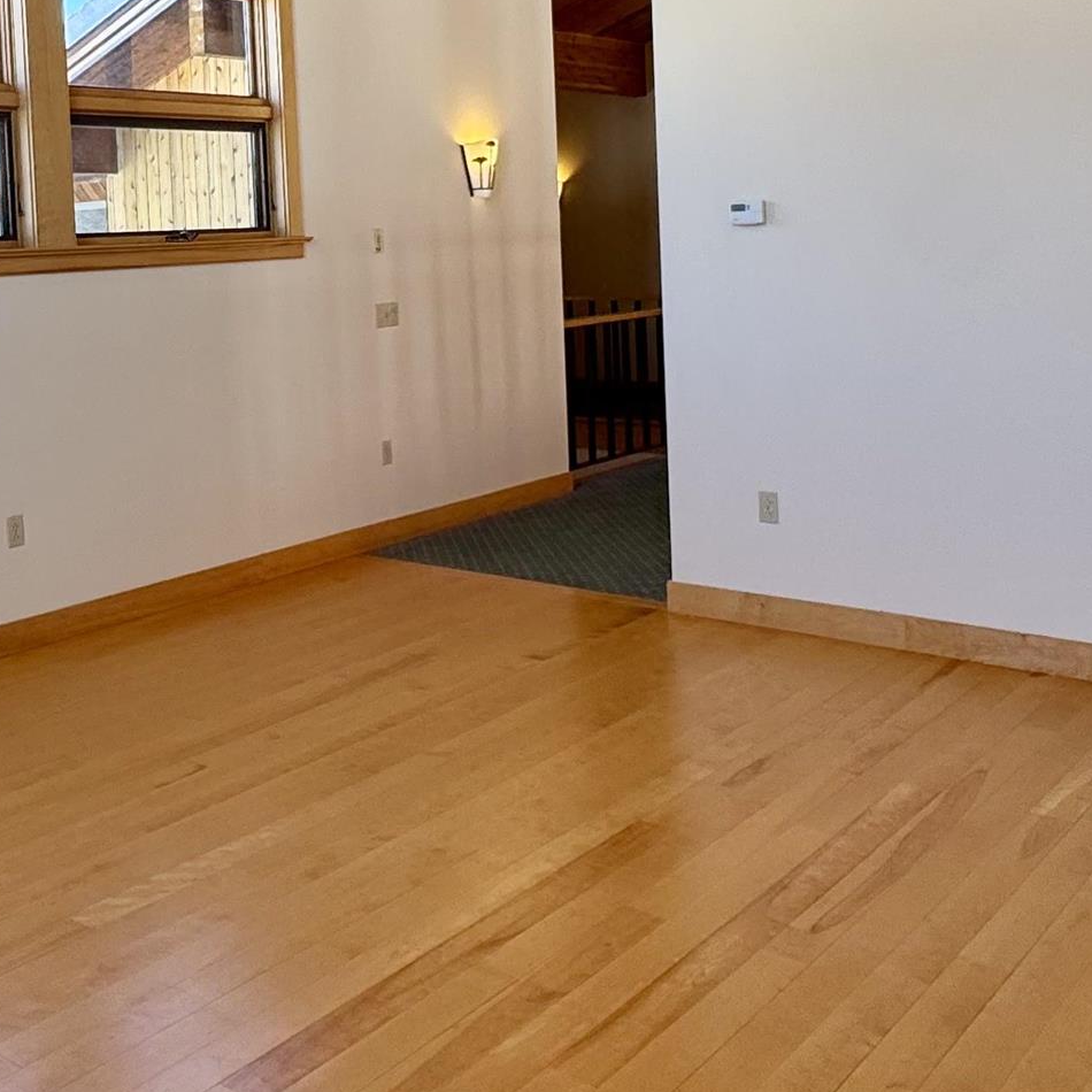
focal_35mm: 40
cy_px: 297
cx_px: 277
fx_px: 1428
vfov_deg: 40.9
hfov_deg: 40.7
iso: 40
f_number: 2.2
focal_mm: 2.22
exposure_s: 1/207
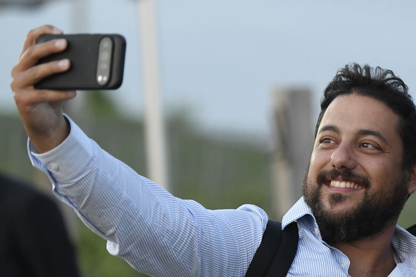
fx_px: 2946
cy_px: 177
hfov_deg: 8.0
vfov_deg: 5.4
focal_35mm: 255
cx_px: 396
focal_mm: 125
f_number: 2.8
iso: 2500
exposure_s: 1/250
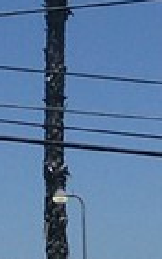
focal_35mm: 277
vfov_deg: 7.6
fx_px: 1959
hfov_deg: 4.7
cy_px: 99
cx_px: 41
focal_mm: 6
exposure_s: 1/1577
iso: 100
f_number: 4.7
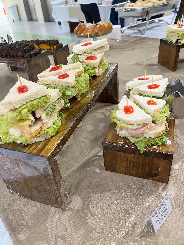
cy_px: 122
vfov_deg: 67.3
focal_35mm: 26
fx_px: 184
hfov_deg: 53.1
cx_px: 92
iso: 100
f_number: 1.6
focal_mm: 5.1
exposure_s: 1/60
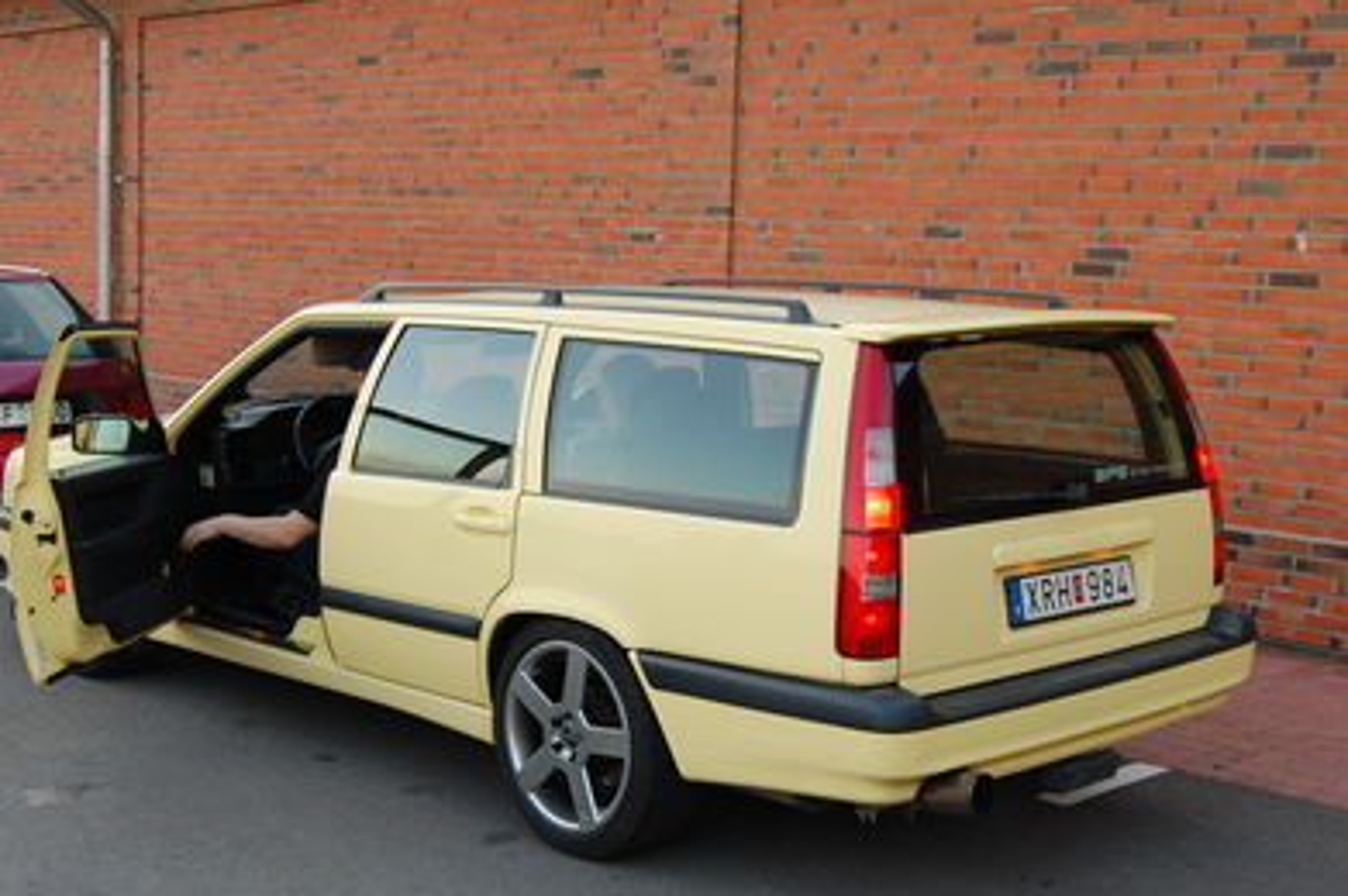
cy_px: 555
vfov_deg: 25.0
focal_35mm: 54
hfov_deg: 36.9
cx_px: 745
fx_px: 2020
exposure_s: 1/100
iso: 400
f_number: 5
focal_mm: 22
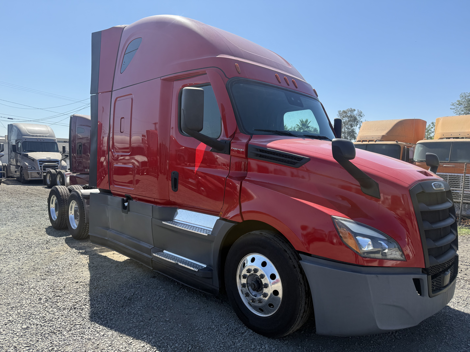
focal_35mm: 24
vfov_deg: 56.8
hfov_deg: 71.6
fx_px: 326
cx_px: 235
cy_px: 176
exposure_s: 1/3425
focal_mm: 6.76
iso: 80
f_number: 1.78
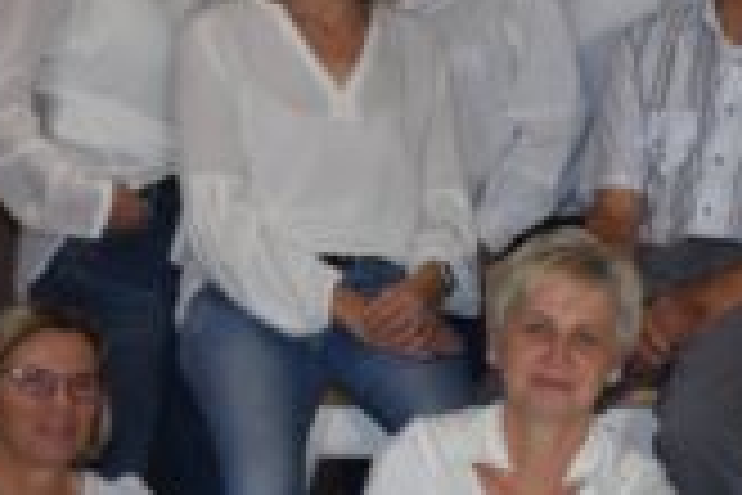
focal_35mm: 120
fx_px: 2473
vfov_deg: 11.4
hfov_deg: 16.5
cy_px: 441
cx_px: 850
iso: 800
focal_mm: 22
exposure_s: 1/100
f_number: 5
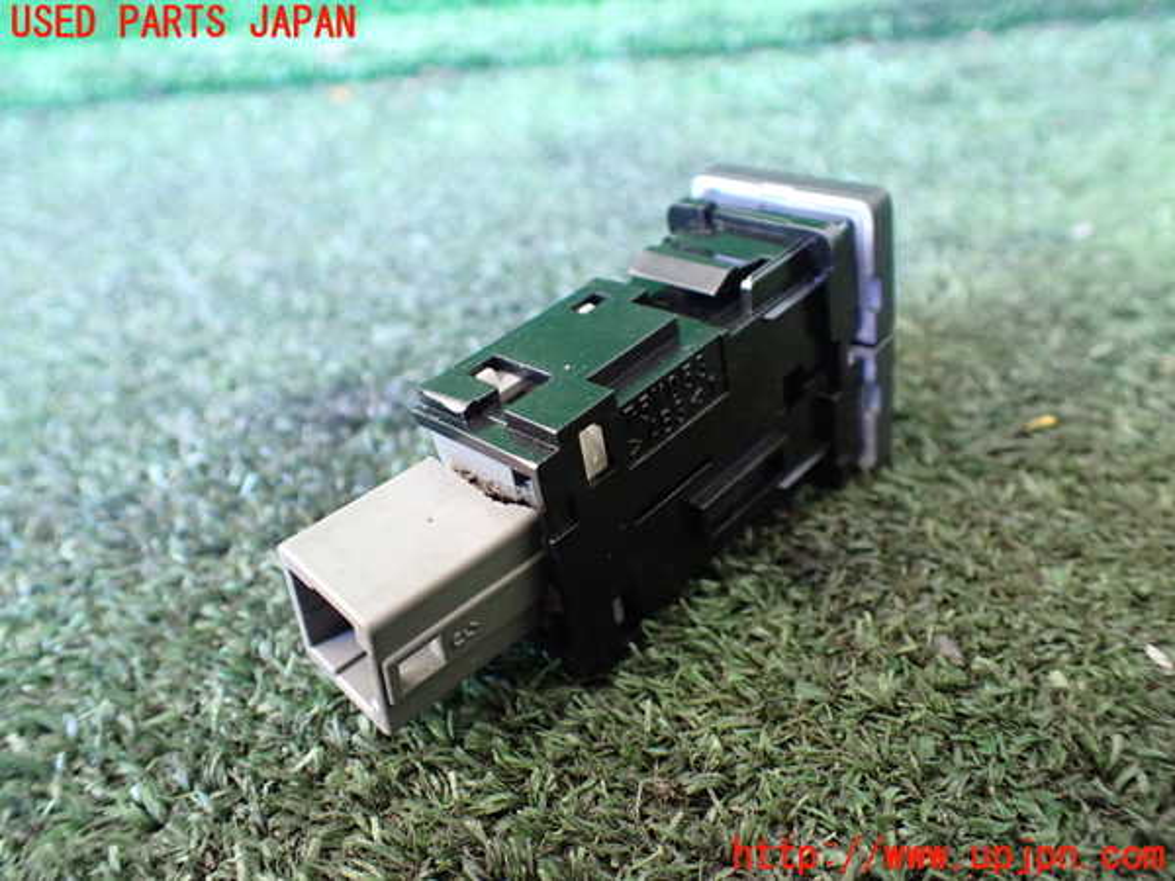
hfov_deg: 60.0
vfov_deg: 46.8
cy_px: 440
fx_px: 1018
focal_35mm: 30
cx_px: 588
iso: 800
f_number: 2.3
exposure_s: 1/50
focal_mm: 5.4
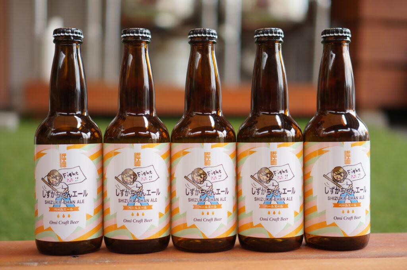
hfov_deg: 37.9
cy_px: 135
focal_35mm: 52
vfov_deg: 25.7
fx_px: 593
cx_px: 204
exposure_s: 1/500
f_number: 1.8
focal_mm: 35
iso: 100
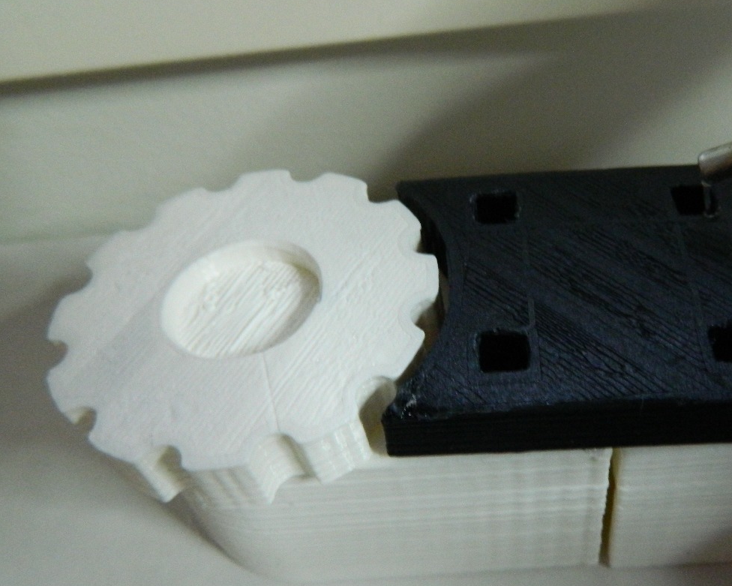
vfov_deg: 41.1
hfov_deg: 49.5
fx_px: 780
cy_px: 337
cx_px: 479
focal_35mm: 36
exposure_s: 1/40
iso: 400
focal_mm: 4.5
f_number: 3.1
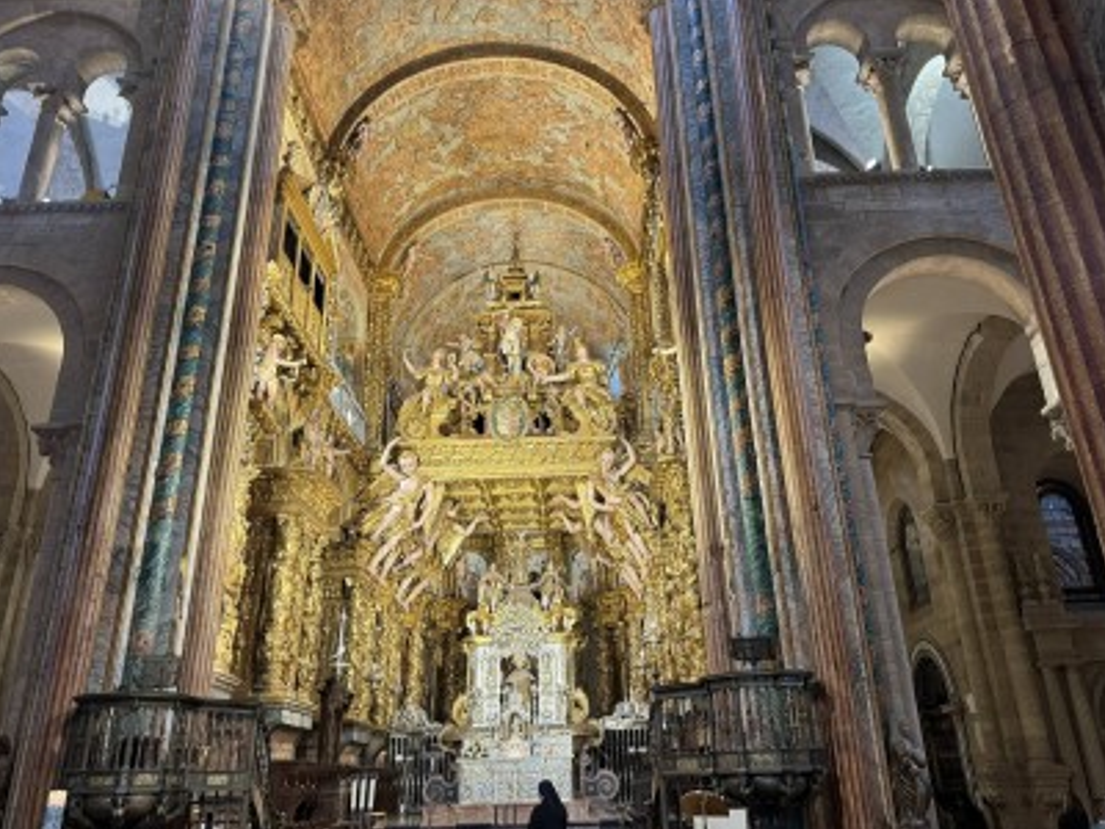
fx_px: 862
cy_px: 390
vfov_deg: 51.3
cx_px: 566
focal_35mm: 27
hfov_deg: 65.3
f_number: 1.78
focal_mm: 6.76
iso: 320
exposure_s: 1/60
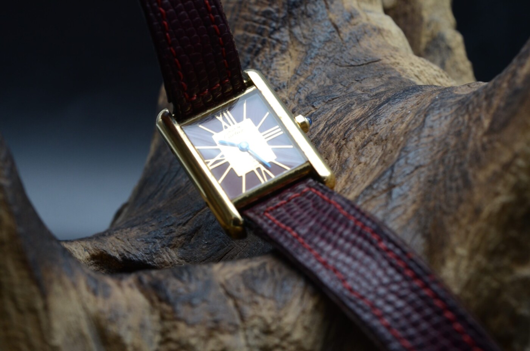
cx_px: 265
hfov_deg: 22.7
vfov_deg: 15.1
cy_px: 176
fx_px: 1323
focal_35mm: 90
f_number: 10
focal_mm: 60
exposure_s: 1/40
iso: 500
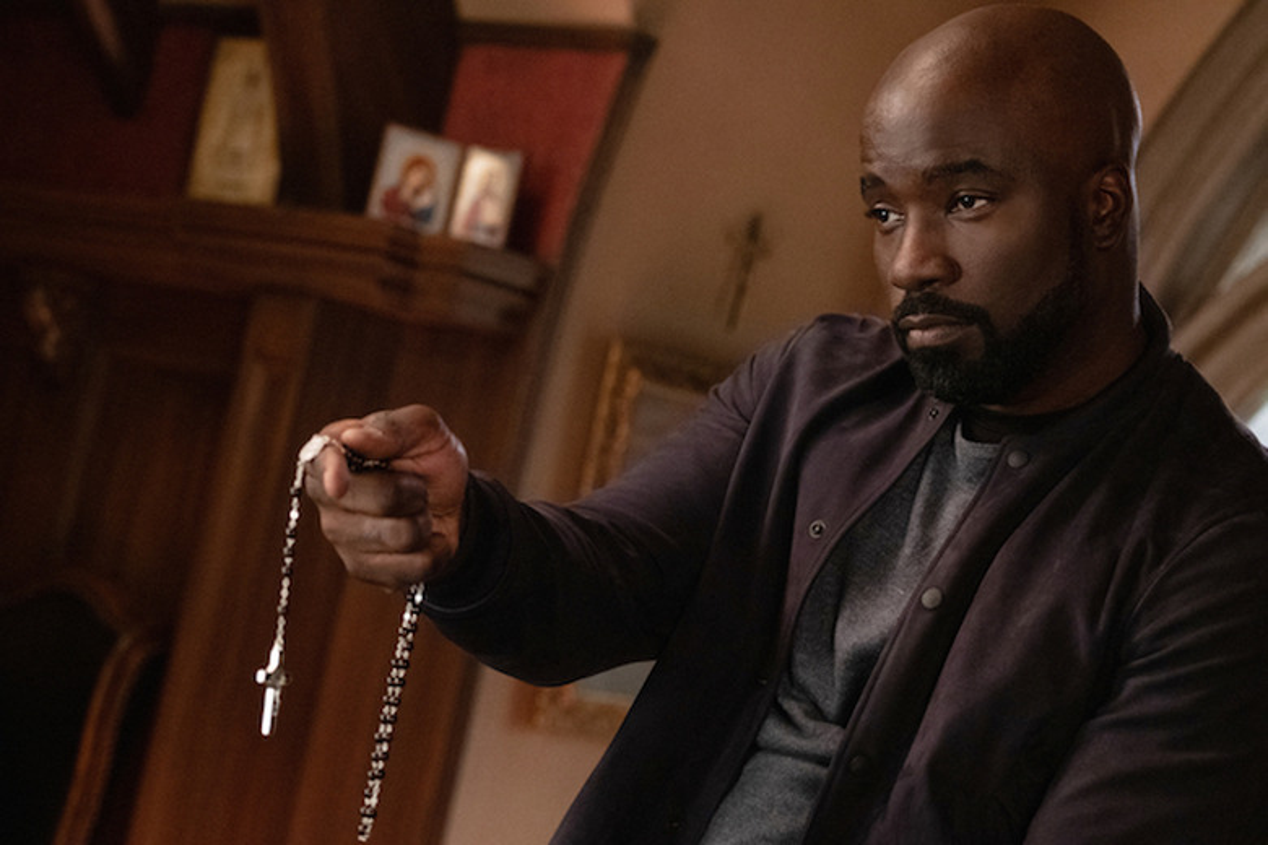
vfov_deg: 15.5
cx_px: 634
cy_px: 422
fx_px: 3099
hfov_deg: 23.1
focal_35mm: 88
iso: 4000
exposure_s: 1/60
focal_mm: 58.7
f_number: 3.2
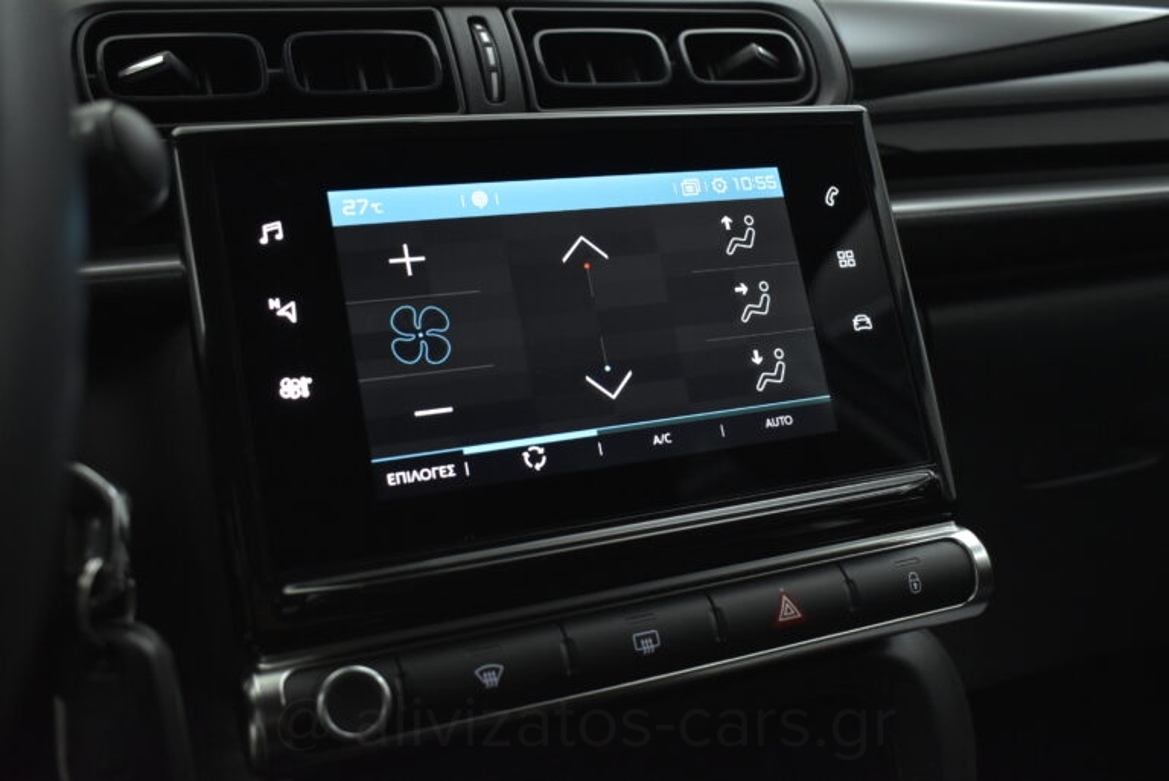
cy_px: 390
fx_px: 1218
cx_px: 584
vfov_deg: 35.5
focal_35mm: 38
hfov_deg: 51.3
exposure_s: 1/125
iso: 1600
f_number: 4
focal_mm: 25
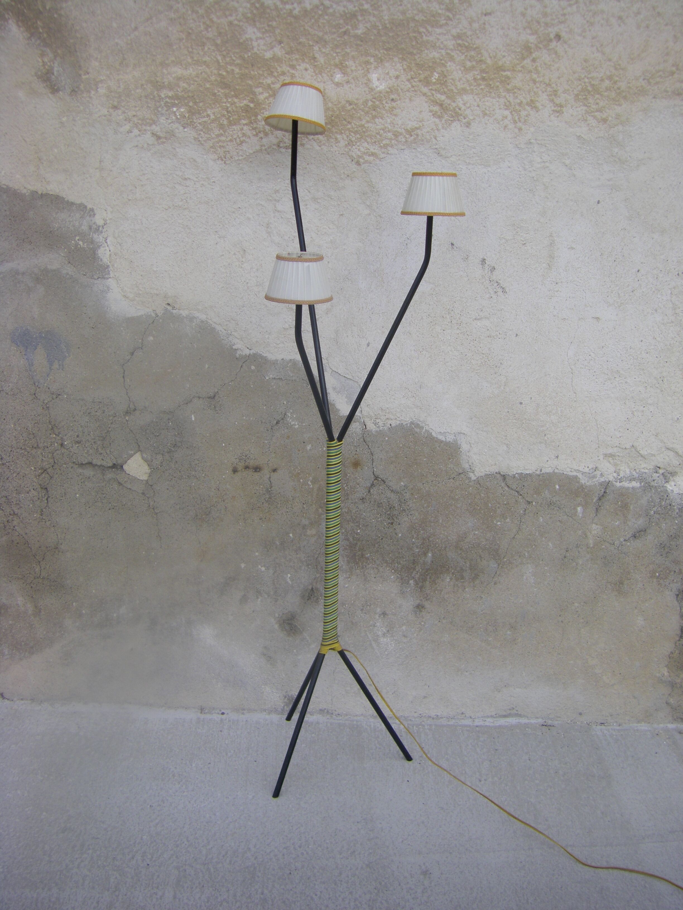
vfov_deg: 49.0
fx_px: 1000
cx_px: 342
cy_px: 455
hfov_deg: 37.7
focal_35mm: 38
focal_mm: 6.3
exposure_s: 1/160
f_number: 3.5
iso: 64
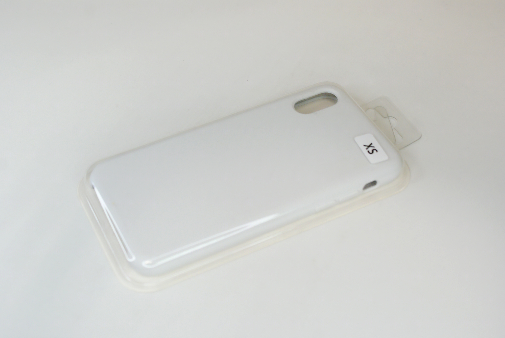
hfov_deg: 33.4
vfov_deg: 22.7
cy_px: 169
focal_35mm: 60
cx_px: 252
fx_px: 843
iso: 1600
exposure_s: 1/160
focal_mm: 40
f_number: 5.6
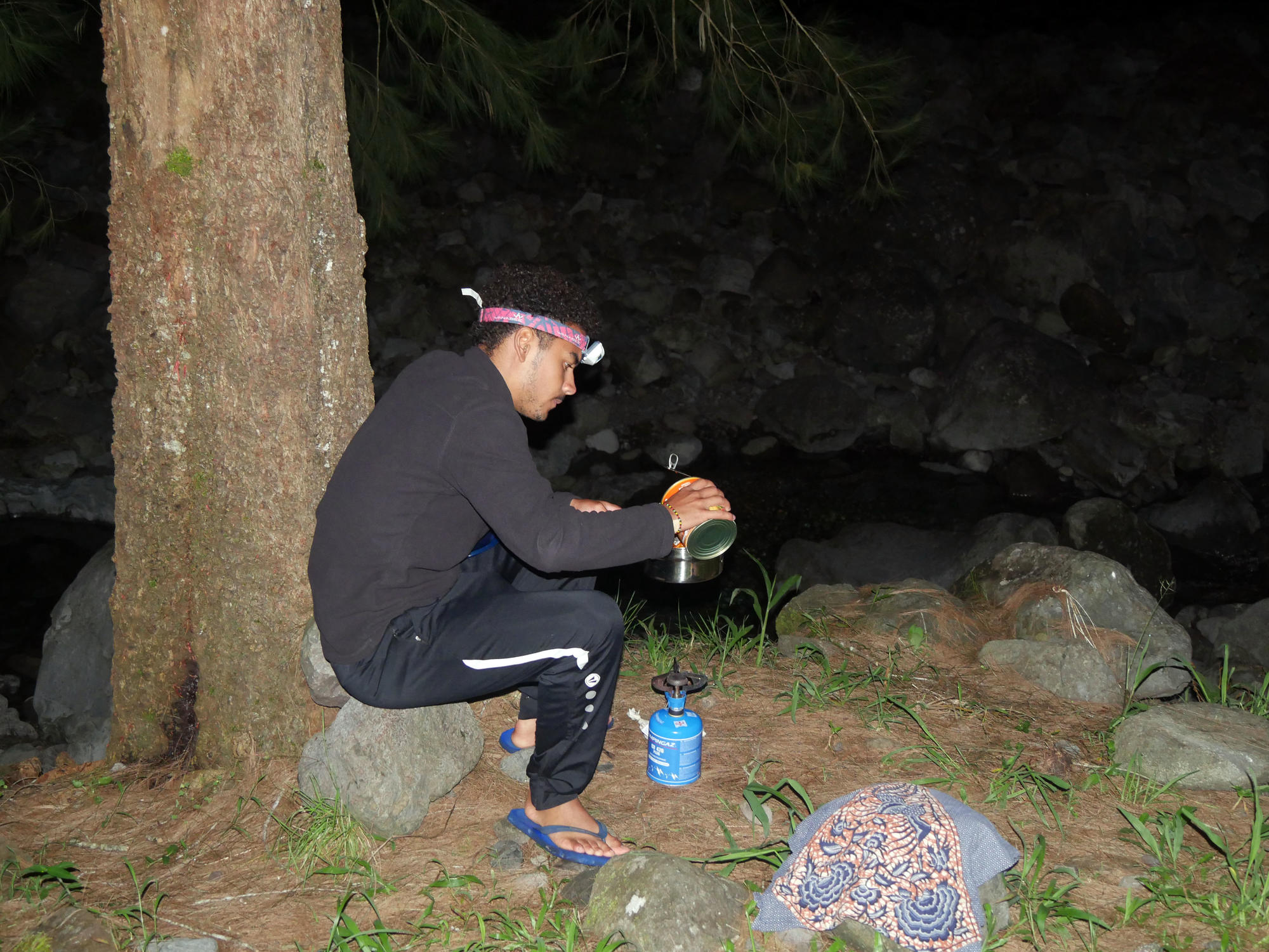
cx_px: 634
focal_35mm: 42
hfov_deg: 44.8
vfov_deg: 34.4
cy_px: 476
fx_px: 1540
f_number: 4
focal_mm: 21
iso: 1600
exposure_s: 1/60
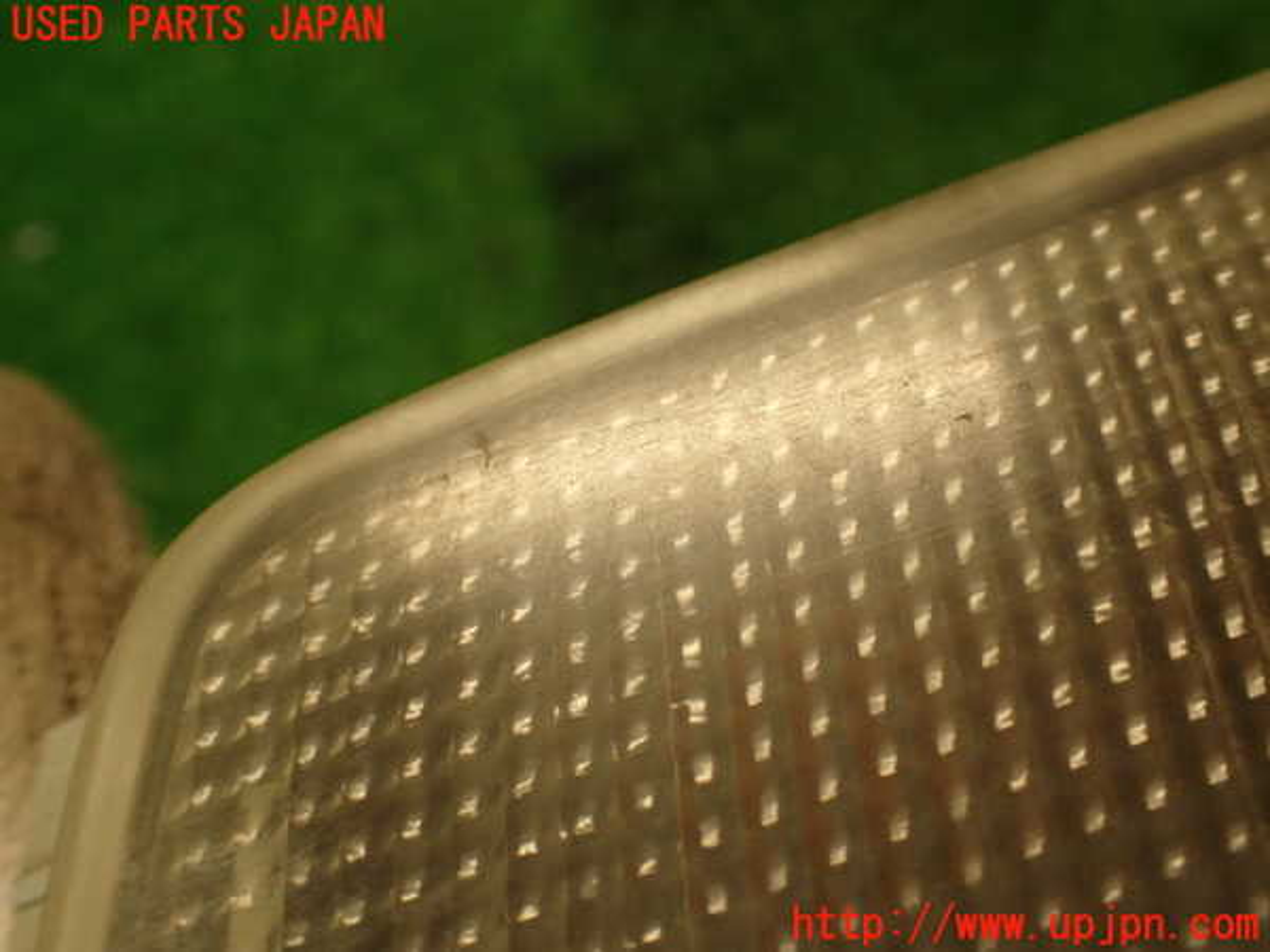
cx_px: 635
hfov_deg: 56.8
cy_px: 476
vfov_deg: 44.2
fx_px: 1174
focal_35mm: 32
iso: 200
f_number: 2.4
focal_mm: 5.79
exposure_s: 1/50
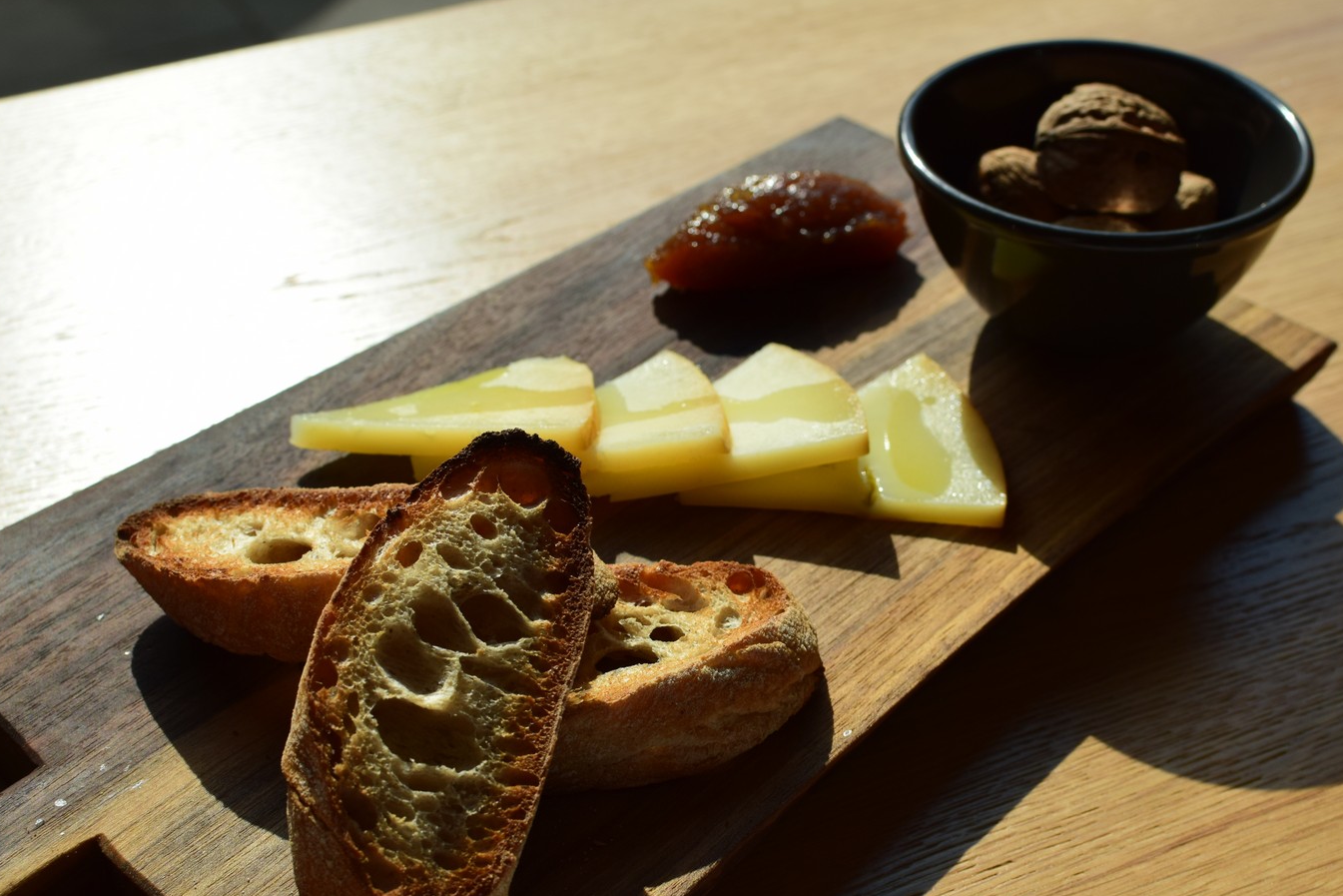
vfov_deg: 23.2
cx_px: 674
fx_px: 2185
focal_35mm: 59
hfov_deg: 34.2
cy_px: 494
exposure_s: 1/1000
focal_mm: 35
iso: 200
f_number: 7.1
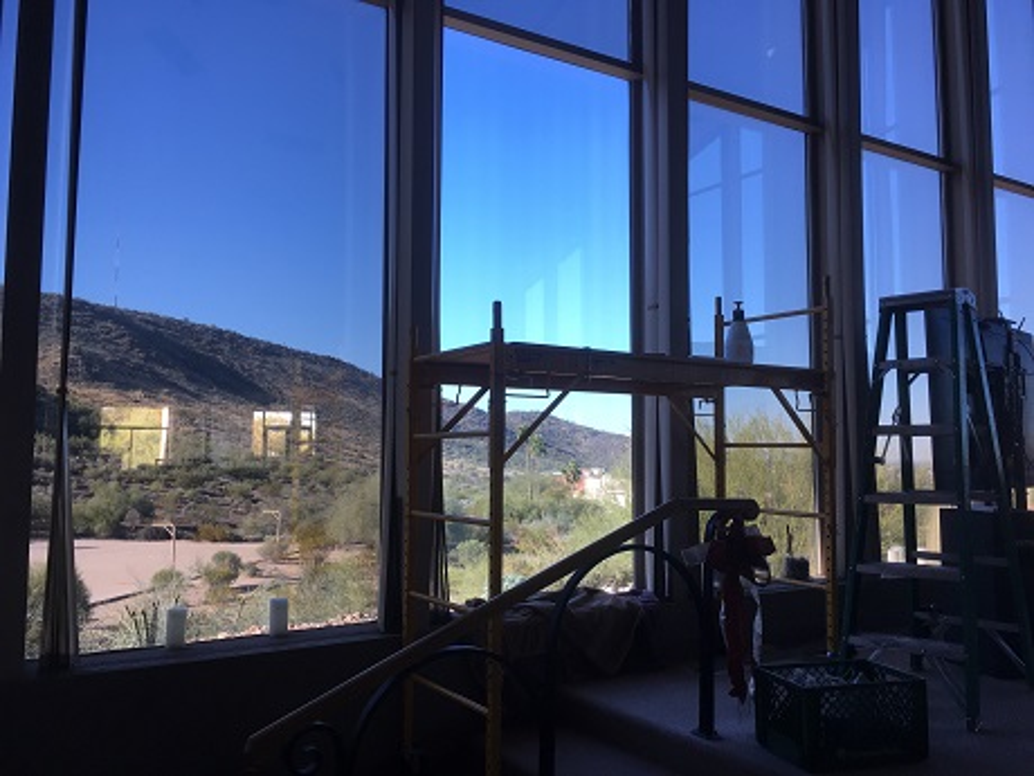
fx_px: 866
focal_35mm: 29
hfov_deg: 61.7
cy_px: 388
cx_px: 517
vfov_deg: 48.2
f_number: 2.2
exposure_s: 1/120
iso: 32
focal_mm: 4.15
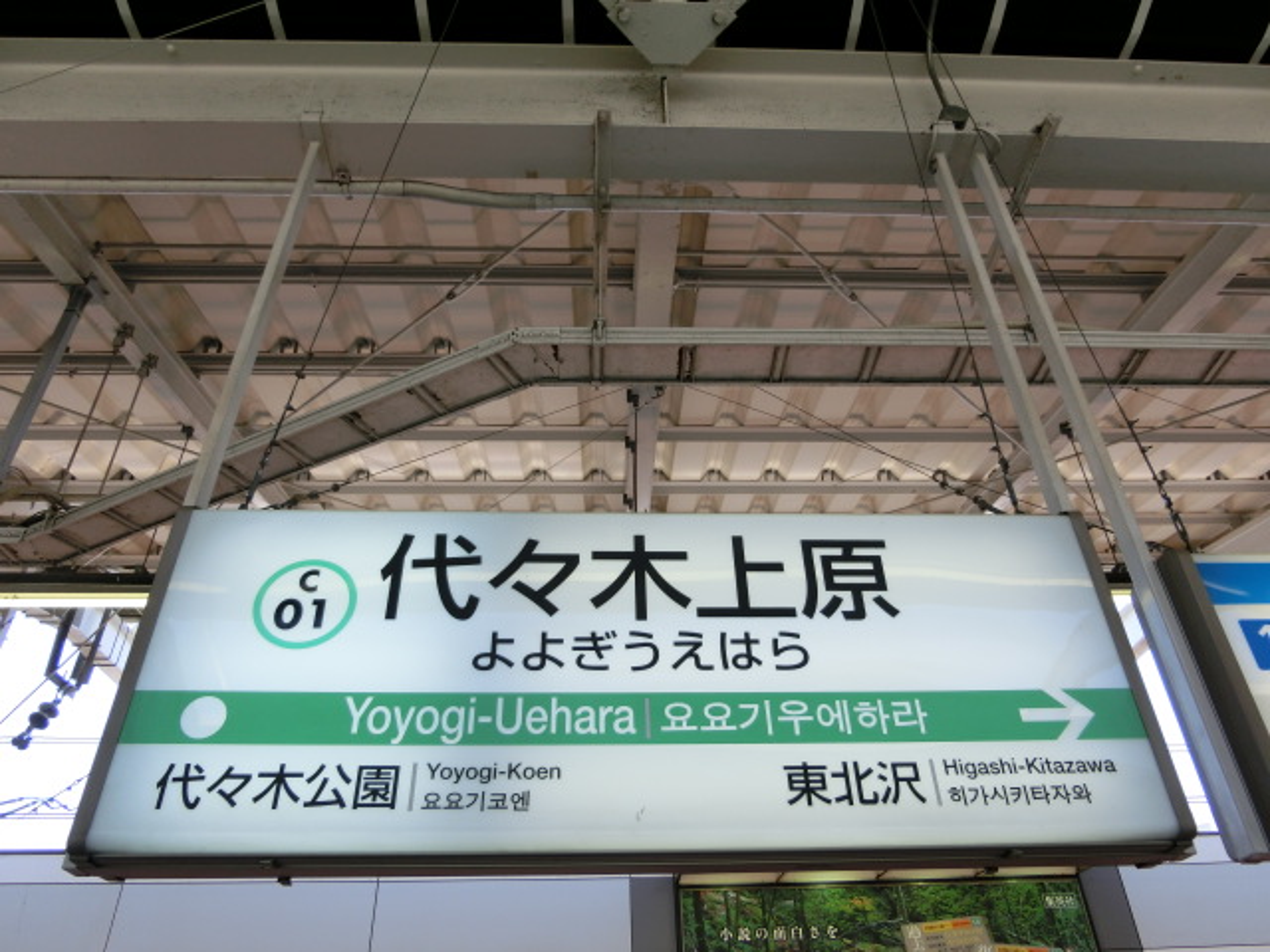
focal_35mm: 25
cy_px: 476
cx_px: 635
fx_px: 917
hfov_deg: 69.4
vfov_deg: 54.9
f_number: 3.5
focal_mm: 4.5
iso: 80
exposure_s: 1/125
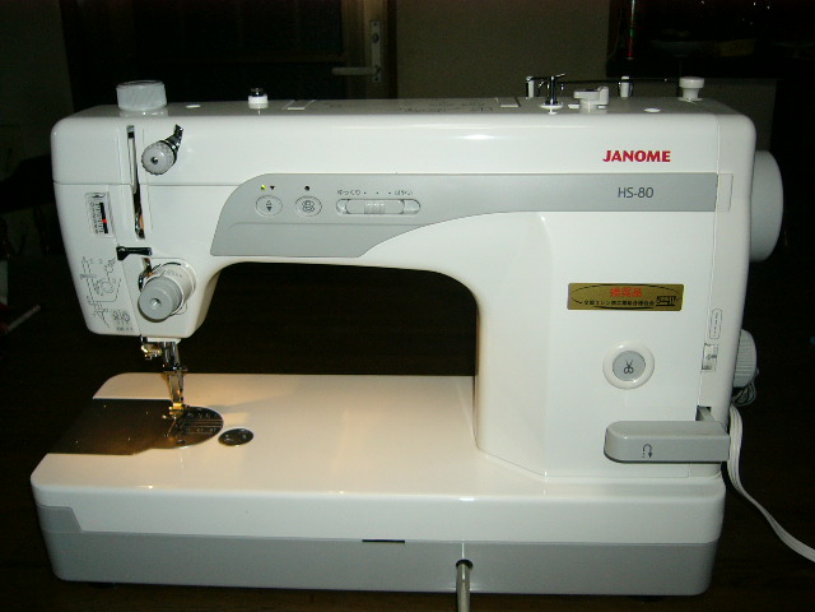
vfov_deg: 40.7
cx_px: 408
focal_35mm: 35
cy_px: 306
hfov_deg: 52.6
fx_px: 824
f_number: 2.8
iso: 100
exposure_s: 1/60
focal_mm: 5.8
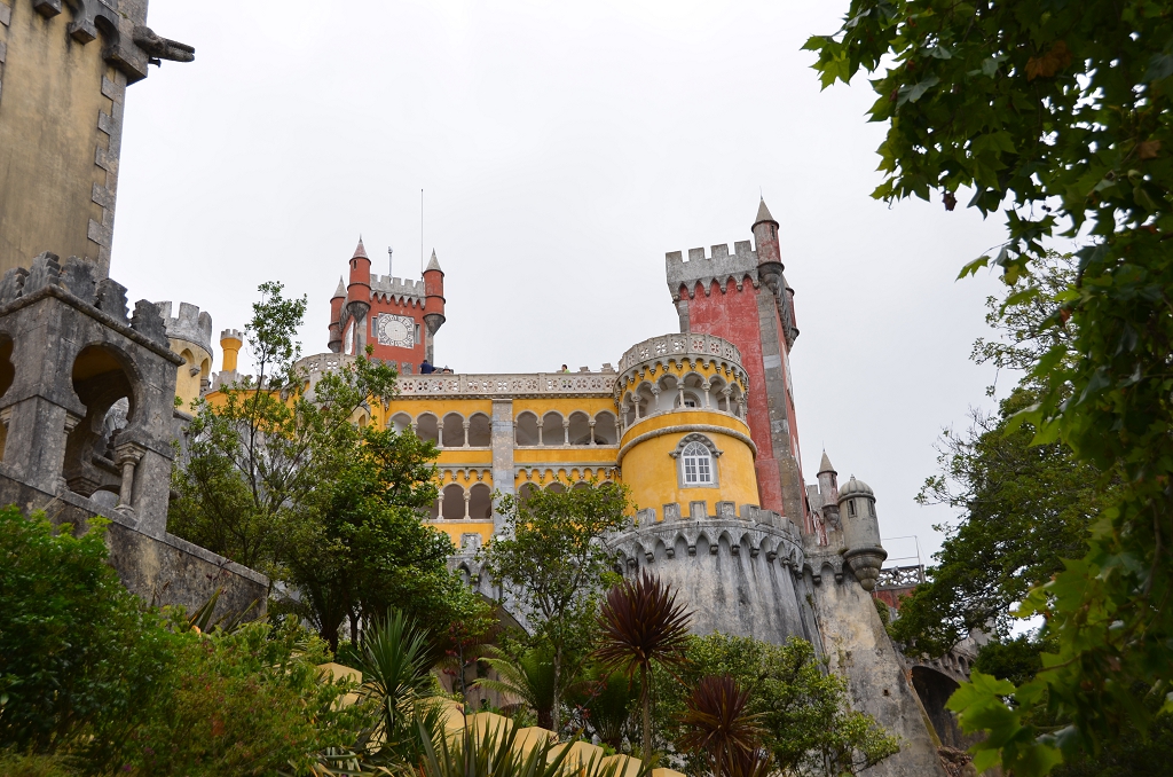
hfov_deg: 41.2
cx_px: 586
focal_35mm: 48
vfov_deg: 27.9
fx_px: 1561
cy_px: 388
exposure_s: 1/250
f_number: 6.3
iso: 100
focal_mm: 32
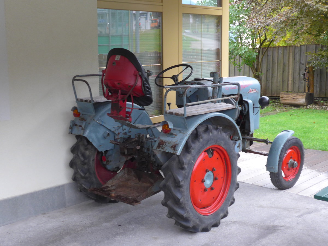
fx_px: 493
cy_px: 123
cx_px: 164
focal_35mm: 52
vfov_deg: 28.0
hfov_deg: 36.8
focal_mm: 10.7
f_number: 3.3
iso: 400
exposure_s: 1/60
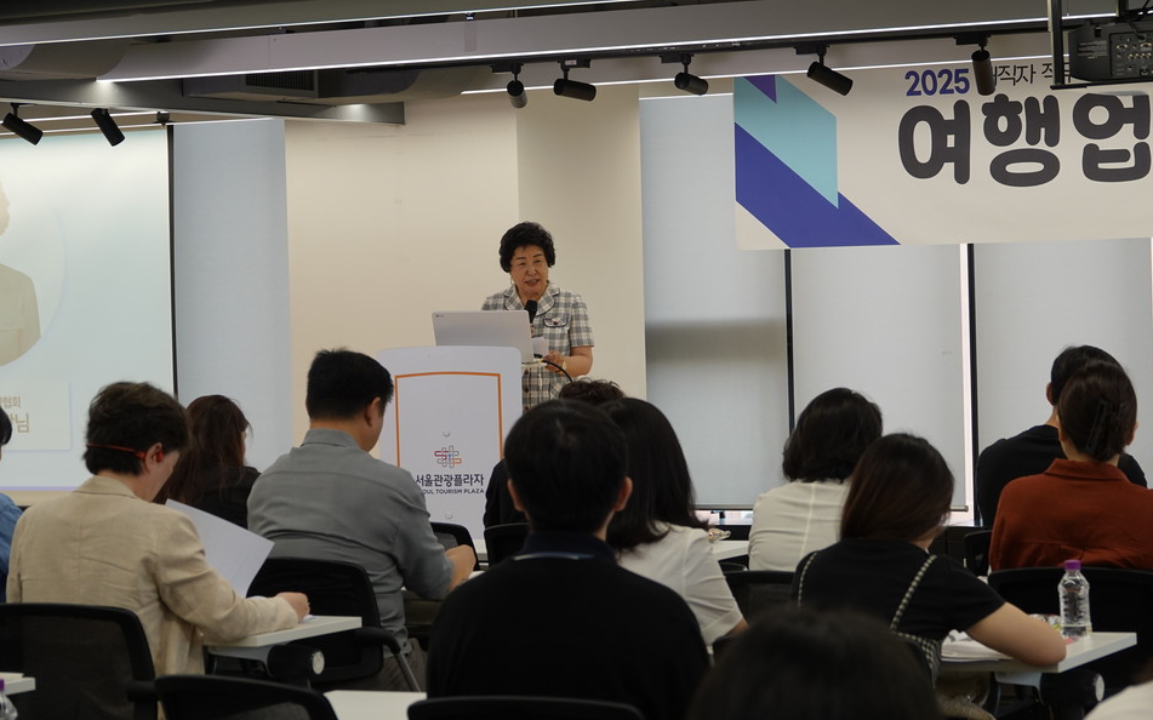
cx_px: 576
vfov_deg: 12.2
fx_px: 3362
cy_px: 372
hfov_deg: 19.5
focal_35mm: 107
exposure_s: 1/125
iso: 250
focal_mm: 38.04
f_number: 4
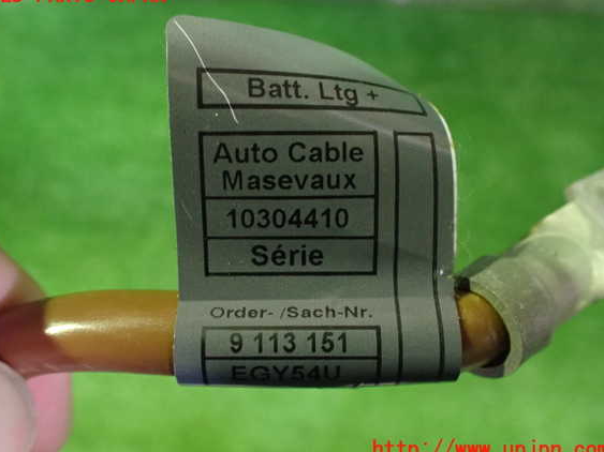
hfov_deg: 56.8
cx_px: 293
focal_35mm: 32
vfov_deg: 44.1
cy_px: 223
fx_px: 558
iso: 1250
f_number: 2.3
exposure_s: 1/30
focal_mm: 5.4
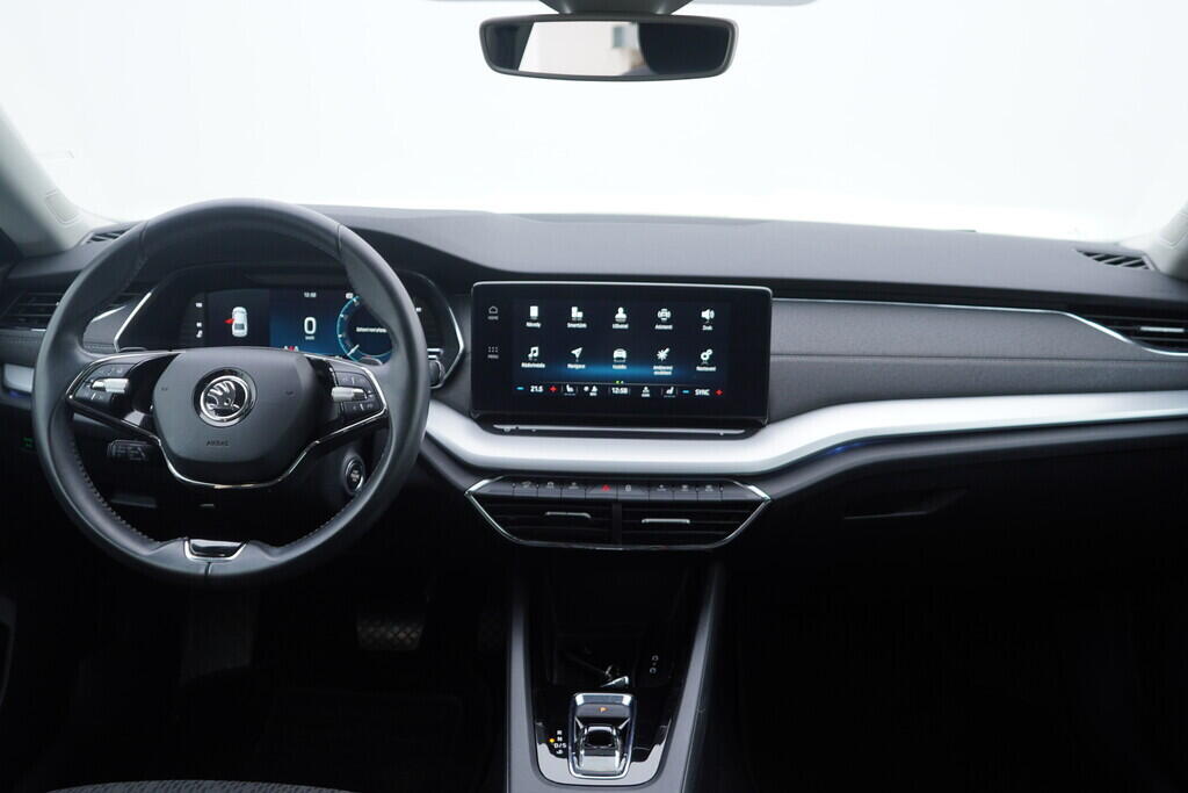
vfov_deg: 36.9
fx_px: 1188
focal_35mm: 36
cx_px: 594
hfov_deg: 53.1
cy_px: 396
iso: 125
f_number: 2.8
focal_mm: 24
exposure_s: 1/40
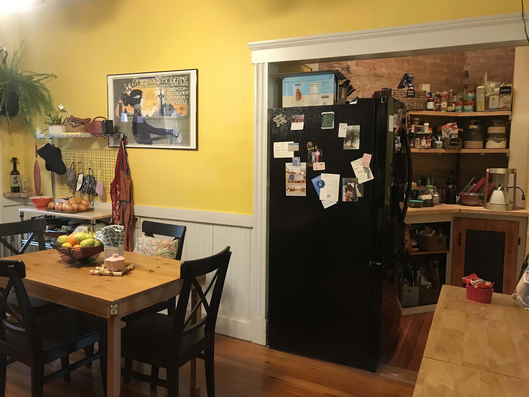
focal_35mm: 28
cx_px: 264
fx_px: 428
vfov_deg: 49.7
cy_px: 198
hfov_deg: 63.4
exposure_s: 1/15
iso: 64
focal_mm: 3.99
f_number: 1.8
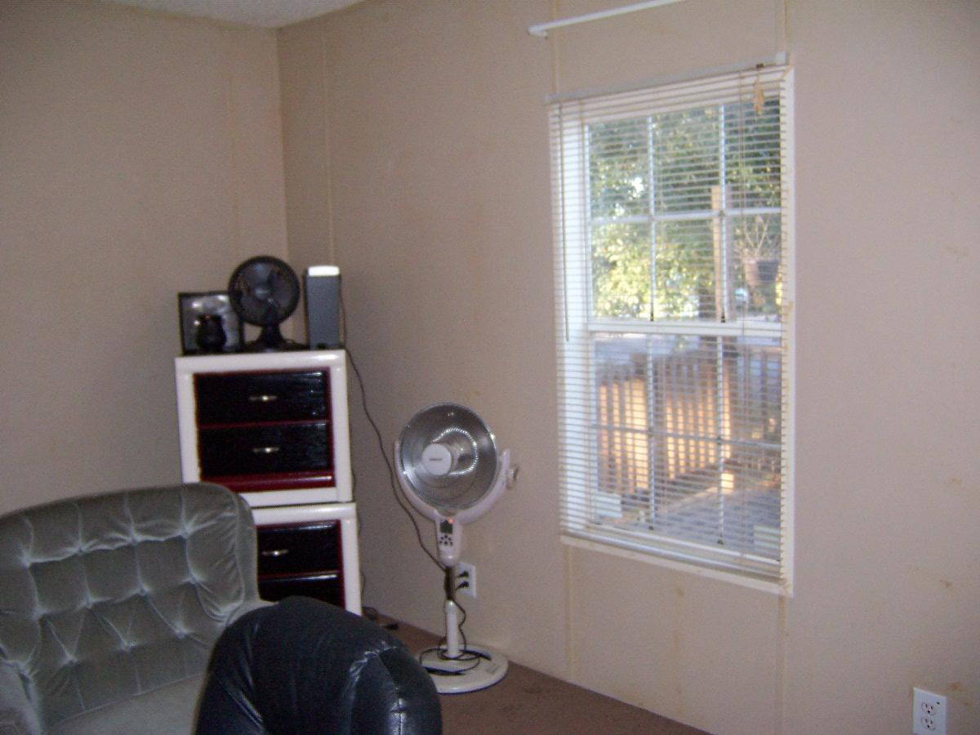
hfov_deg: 55.4
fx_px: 934
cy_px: 368
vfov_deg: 42.9
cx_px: 490
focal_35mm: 33
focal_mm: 5.5
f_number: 2.4
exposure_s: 1/60
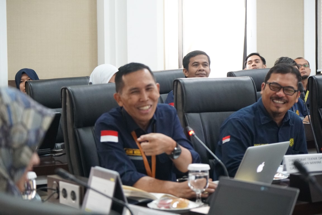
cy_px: 108
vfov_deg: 13.0
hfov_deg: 19.5
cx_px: 161
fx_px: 939
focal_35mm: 105
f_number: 4
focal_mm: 70
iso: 5000
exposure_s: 1/50
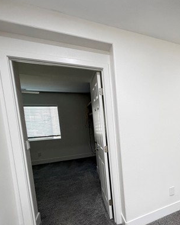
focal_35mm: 23
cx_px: 173
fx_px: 153
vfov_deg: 71.9
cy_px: 133
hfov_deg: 51.1
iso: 320
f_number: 2.2
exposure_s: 1/60
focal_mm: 2.22
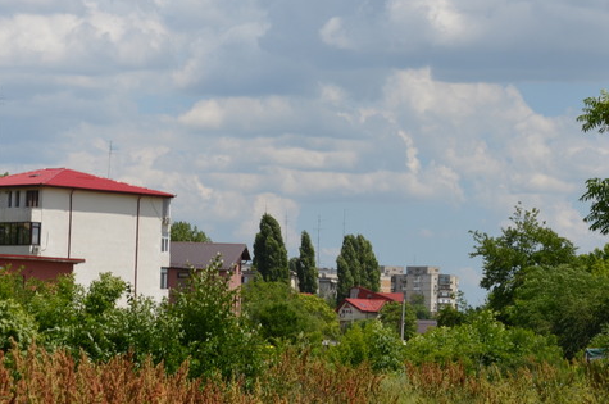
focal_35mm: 139
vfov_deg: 9.8
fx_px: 2345
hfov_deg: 14.8
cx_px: 322
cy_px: 67
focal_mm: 55
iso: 100
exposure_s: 1/320
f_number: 9
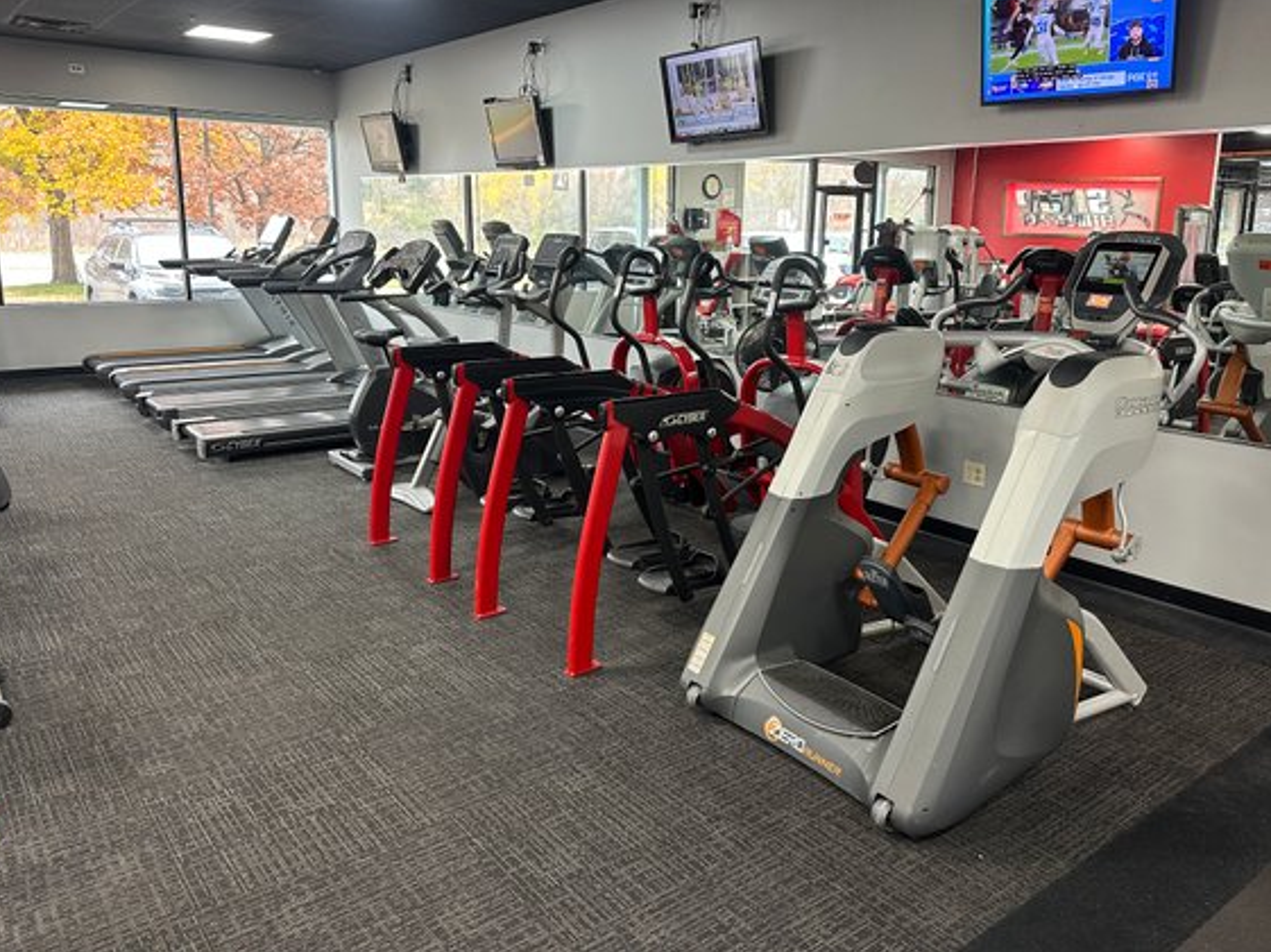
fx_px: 991
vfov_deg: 51.2
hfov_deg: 65.3
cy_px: 425
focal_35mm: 27
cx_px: 688
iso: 160
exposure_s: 1/60
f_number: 1.78
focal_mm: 6.86
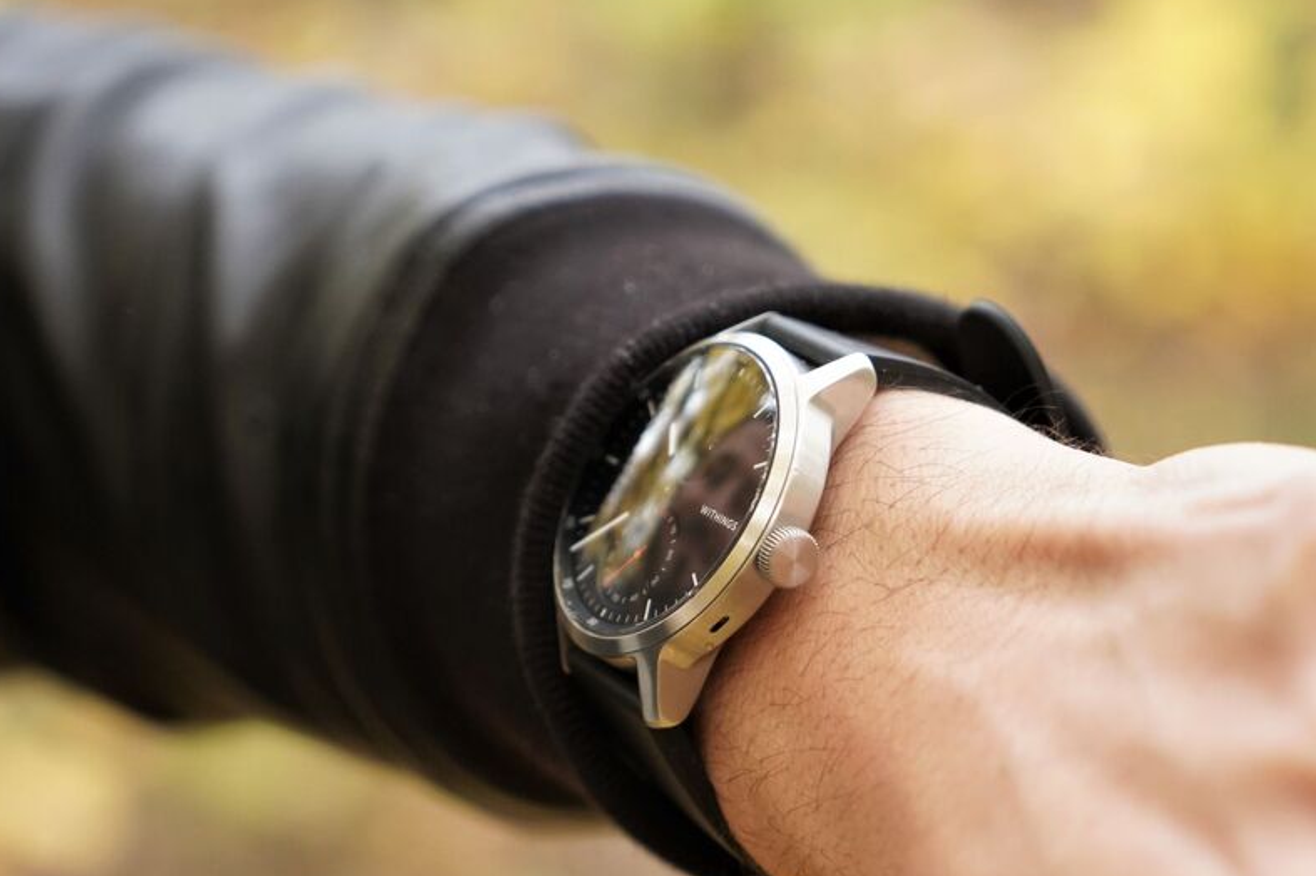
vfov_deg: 16.4
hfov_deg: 24.4
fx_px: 3033
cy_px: 517
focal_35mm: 83
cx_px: 783
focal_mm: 68
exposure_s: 1/250
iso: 2000
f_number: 4
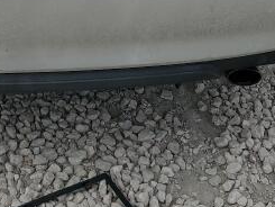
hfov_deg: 22.7
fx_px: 676
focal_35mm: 85
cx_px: 58
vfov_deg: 15.9
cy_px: -109
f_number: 1.5
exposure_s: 1/5000
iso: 50
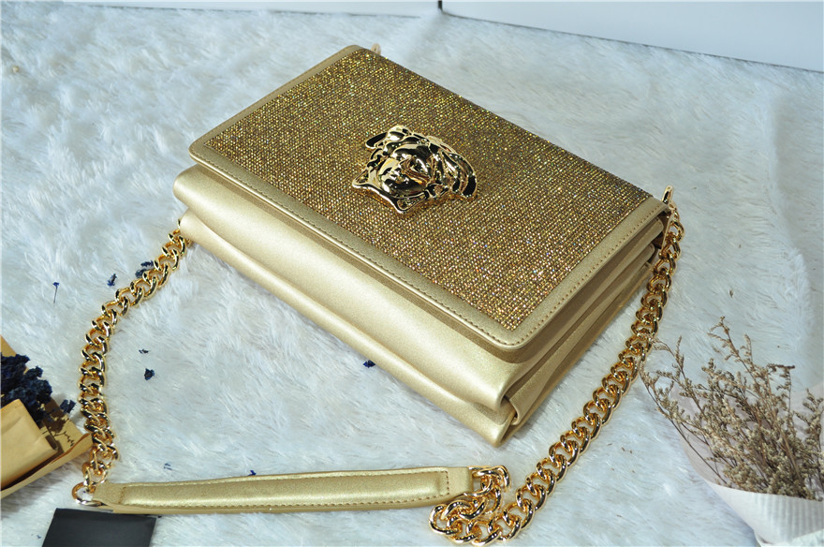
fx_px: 1097
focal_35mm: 48
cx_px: 412
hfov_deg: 41.2
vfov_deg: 28.0
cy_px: 274
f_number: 5.6
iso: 200
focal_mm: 32
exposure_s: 1/30
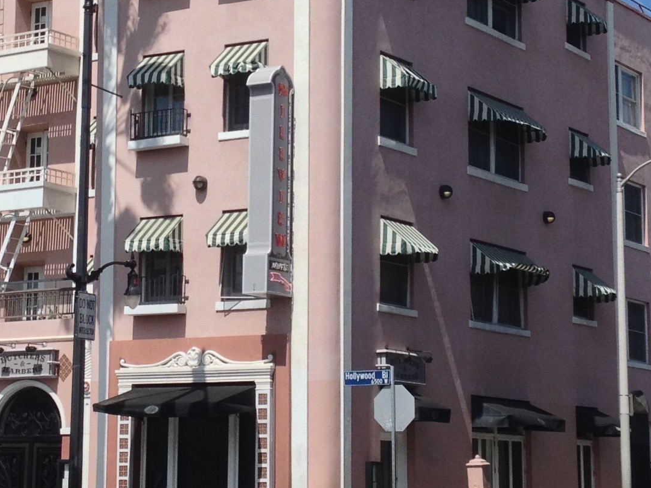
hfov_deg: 18.5
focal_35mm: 106
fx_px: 1993
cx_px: 249
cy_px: 123
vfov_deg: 13.9
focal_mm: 4.28
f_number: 2.4
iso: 50
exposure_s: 1/1972
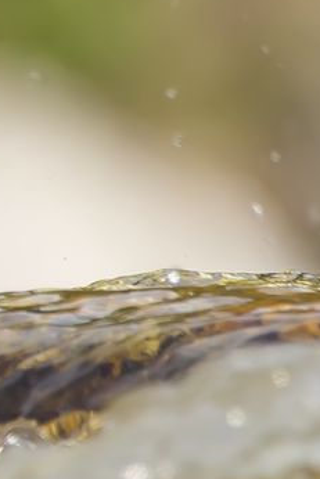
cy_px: 134
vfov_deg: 1.0
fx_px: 27690
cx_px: -295
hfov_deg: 0.7
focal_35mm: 2079
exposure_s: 1/500
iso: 200
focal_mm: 400
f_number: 5.6
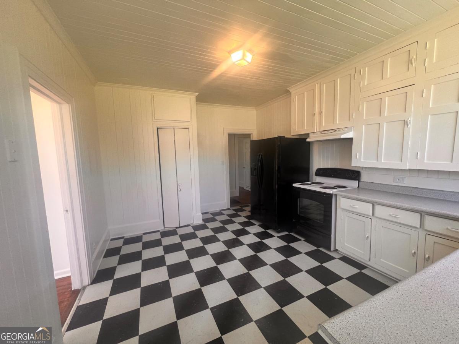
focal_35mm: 13
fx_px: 172
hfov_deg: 106.2
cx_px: 230
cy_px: 172
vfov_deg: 89.9
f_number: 1.8
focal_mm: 1.57
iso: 100
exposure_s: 1/120
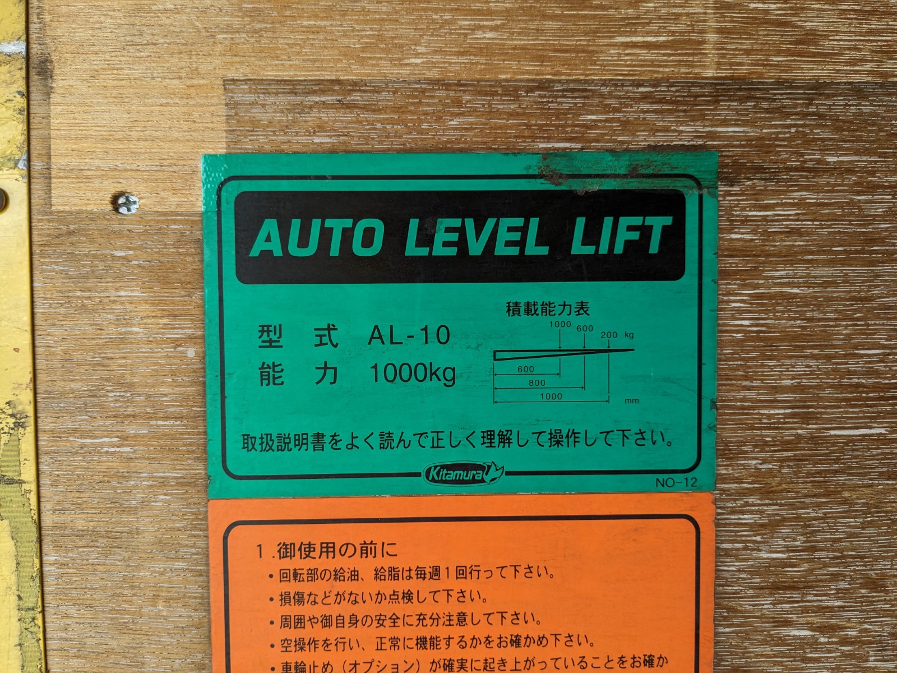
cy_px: 336
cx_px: 448
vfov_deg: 51.4
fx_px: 700
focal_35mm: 27
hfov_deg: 65.3
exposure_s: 1/320
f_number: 1.73
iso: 52
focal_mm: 4.38
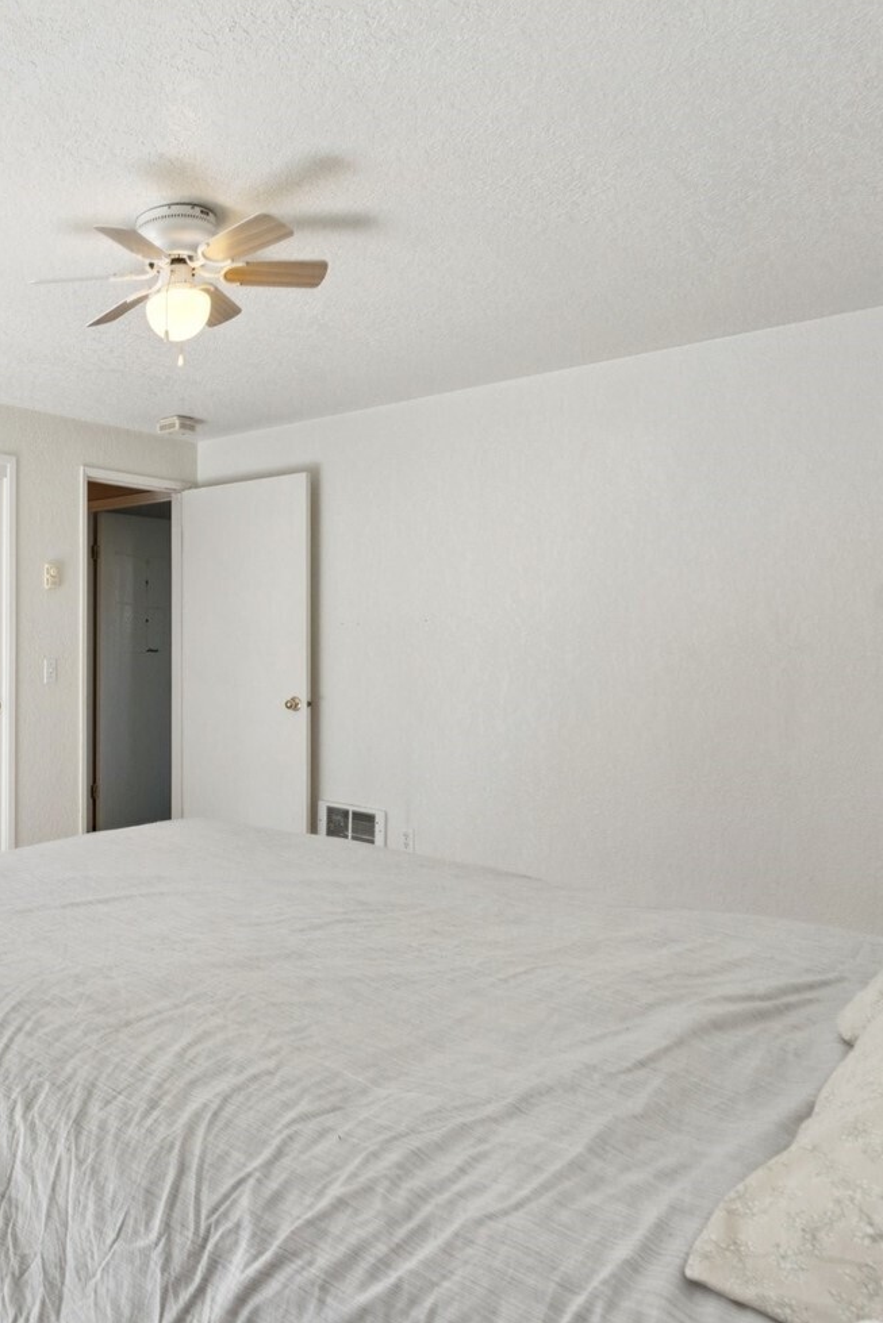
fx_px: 956
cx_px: 18
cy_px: 641
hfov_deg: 43.2
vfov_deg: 69.4
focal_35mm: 26
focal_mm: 10
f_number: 9
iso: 250
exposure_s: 1/40
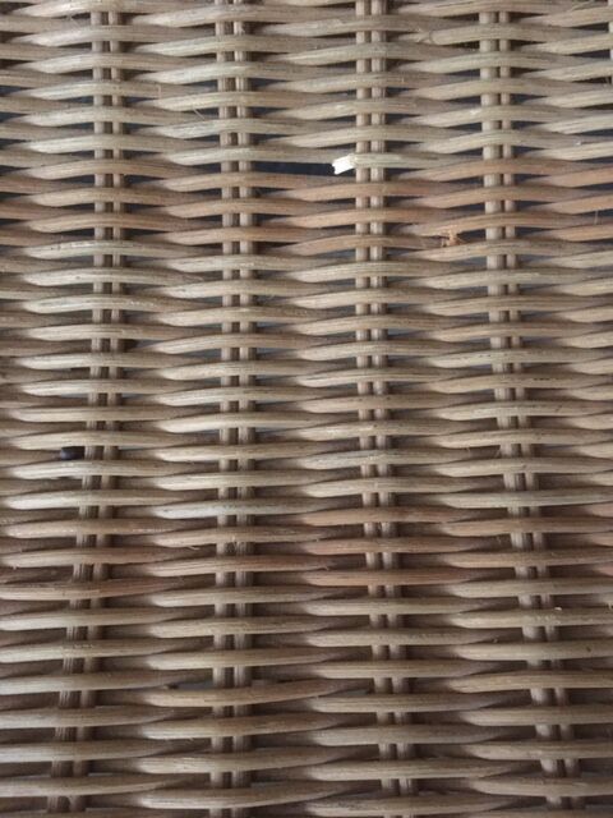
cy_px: 409
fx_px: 685
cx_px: 306
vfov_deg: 61.7
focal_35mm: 29
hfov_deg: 48.2
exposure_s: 1/17
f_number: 2.2
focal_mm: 4.15
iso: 500
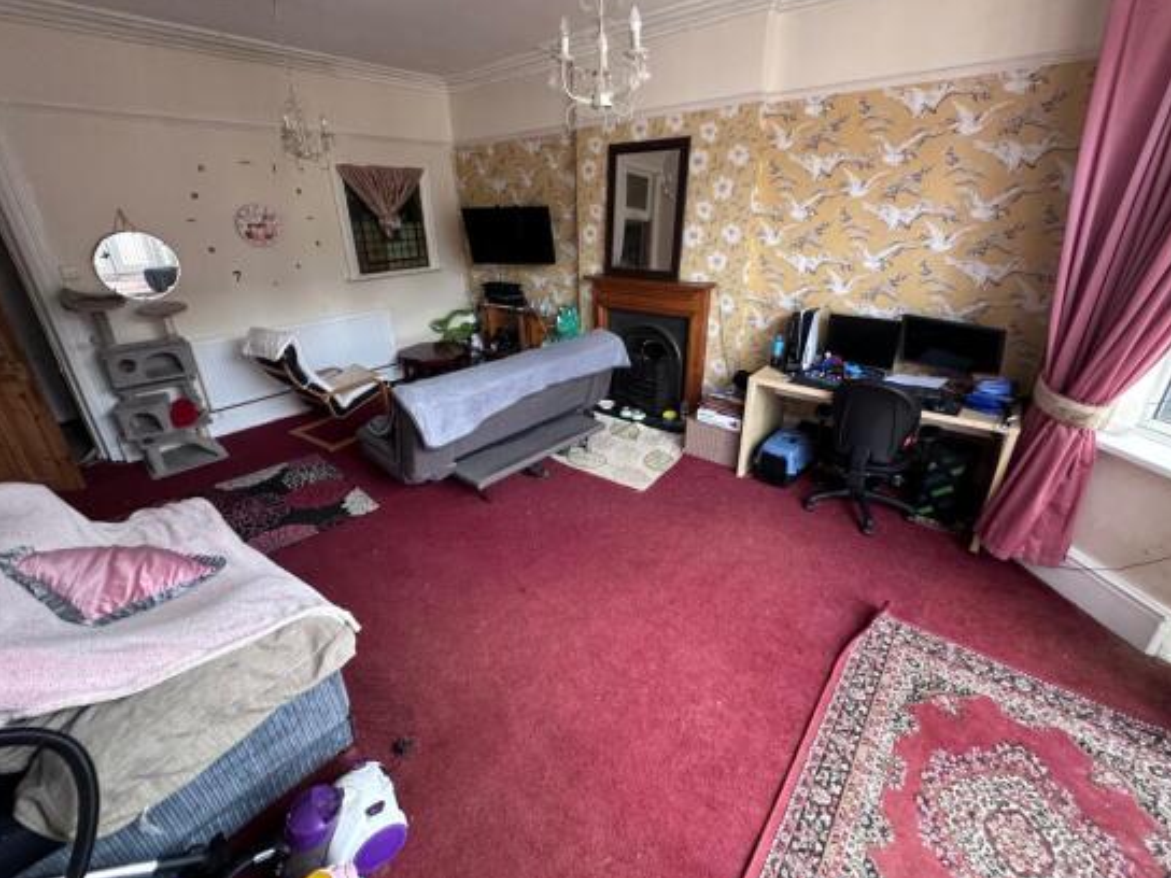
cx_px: 584
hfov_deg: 98.2
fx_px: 507
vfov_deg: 81.7
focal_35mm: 15
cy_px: 416
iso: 320
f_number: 2.2
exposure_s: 1/86
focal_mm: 2.22
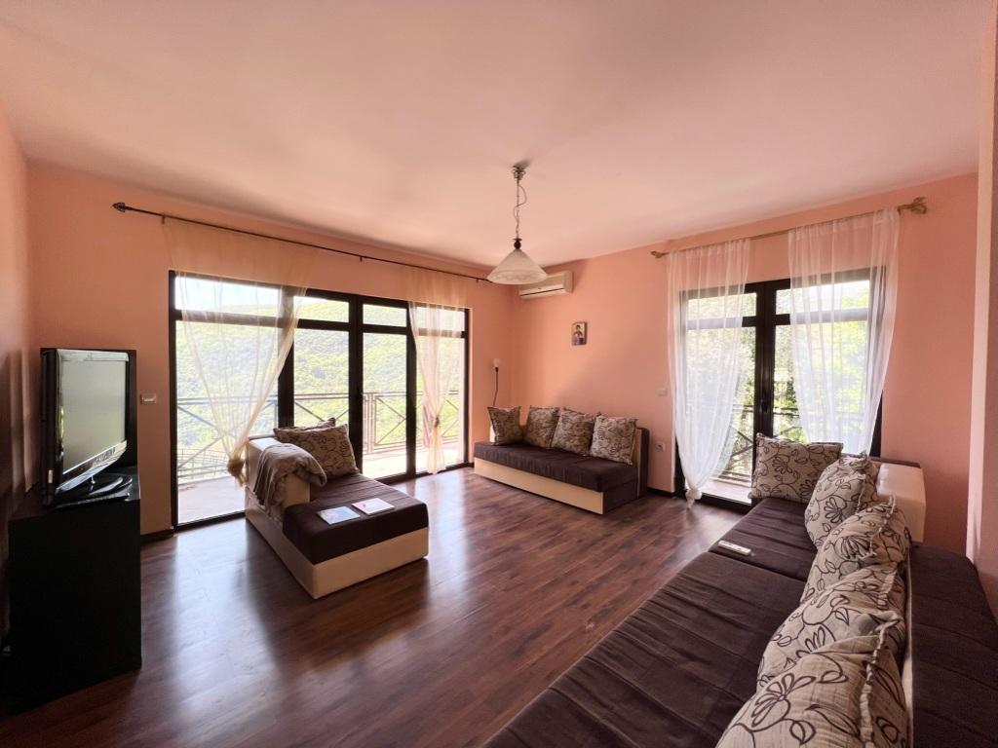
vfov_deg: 89.9
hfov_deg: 106.2
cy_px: 374
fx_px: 375
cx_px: 499
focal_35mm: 13
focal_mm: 1.57
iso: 50
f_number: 1.8
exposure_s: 1/99
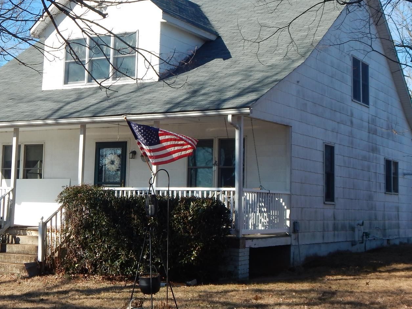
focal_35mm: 62
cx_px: 163
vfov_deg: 23.6
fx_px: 738
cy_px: 113
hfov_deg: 31.1
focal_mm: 6.8
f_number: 3.4
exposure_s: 1/1000
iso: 125
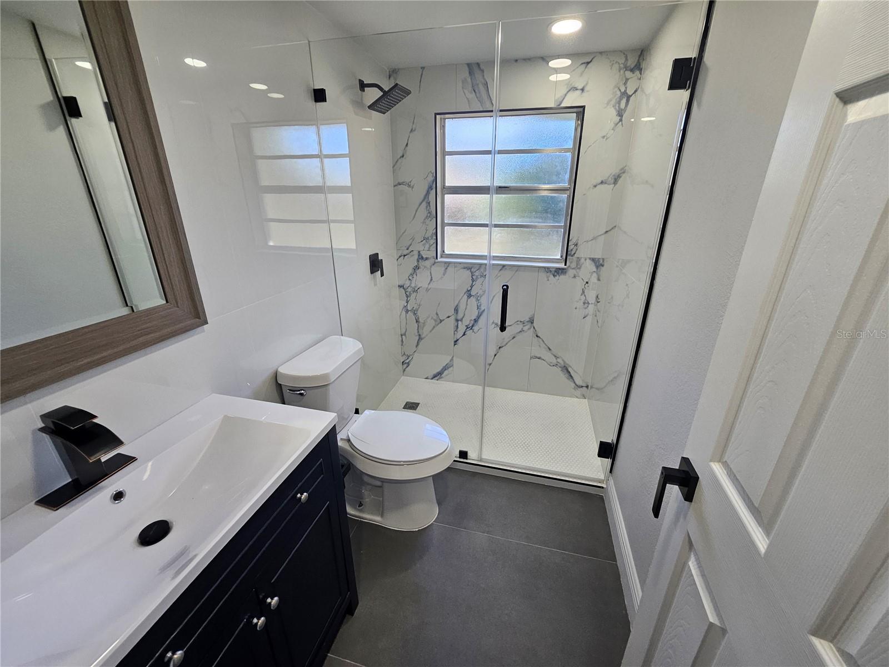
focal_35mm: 13
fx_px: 334
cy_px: 334
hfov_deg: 106.2
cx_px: 444
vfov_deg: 89.9
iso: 80
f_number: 2.2
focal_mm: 1.7
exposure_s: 1/60
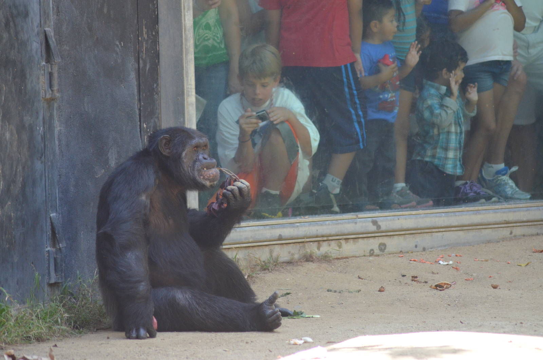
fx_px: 4968
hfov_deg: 6.3
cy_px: 180
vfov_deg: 4.1
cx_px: 272
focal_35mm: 330
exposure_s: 1/500
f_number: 4.8
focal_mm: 220
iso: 1800
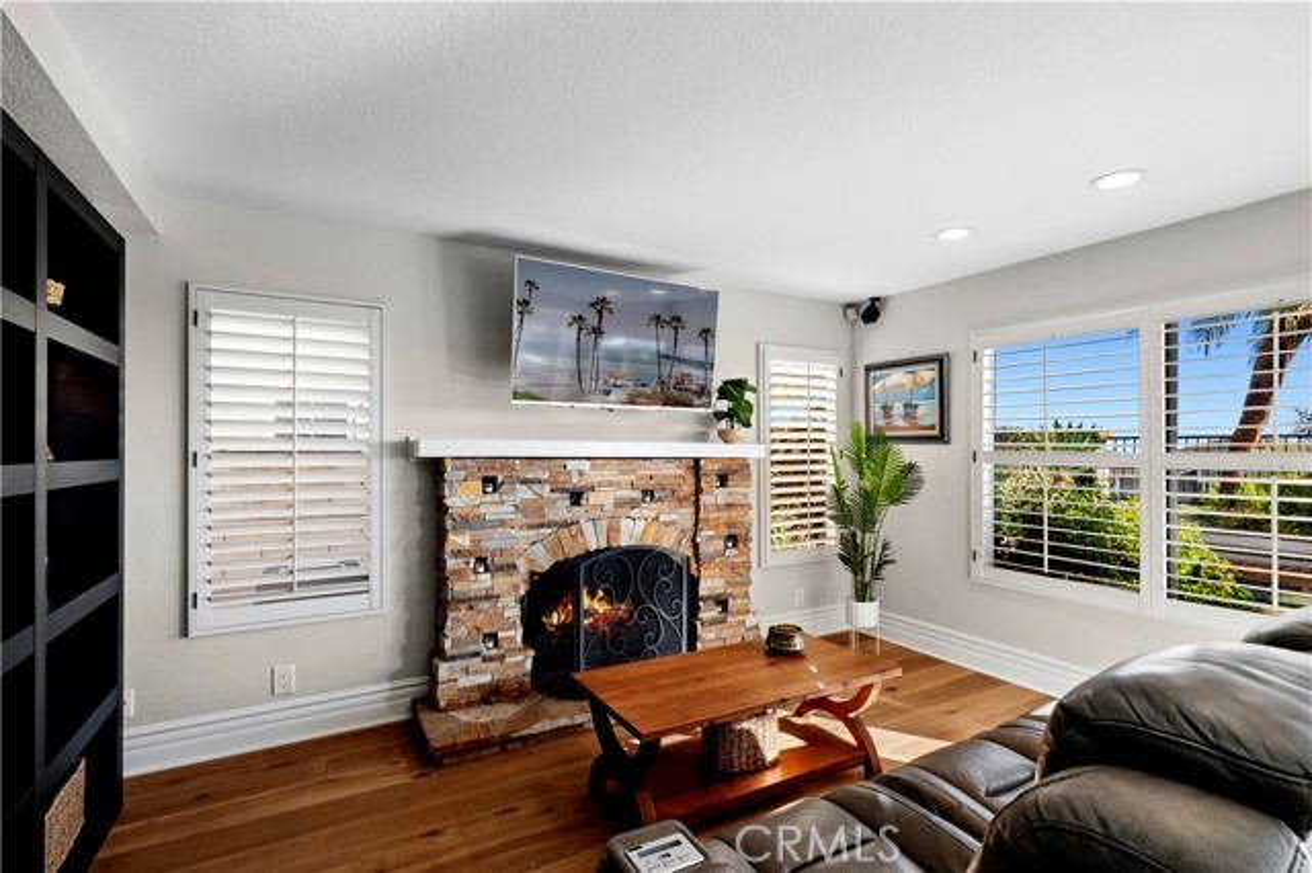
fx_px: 583
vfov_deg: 73.7
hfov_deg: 96.8
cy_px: 436
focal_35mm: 16
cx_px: 656
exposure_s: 1/15
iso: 200
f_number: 9
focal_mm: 16
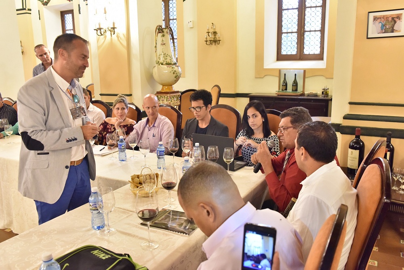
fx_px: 348
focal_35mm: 31
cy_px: 135
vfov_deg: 42.3
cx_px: 202
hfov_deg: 60.3
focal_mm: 31
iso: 5000
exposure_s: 1/60
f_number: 5.6
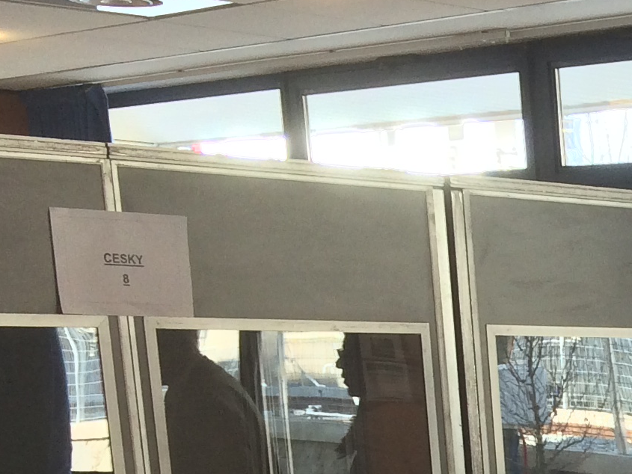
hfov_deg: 15.3
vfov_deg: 12.0
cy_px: 887
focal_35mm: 112
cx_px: 1111
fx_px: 2045
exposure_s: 1/33
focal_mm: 4.15
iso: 40
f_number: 2.2
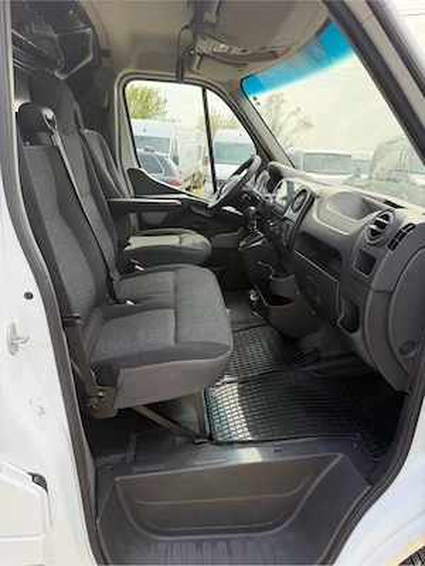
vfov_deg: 71.6
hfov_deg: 56.8
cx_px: 212
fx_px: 393
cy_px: 283
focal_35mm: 24
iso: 100
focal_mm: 6.76
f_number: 1.78
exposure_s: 1/683
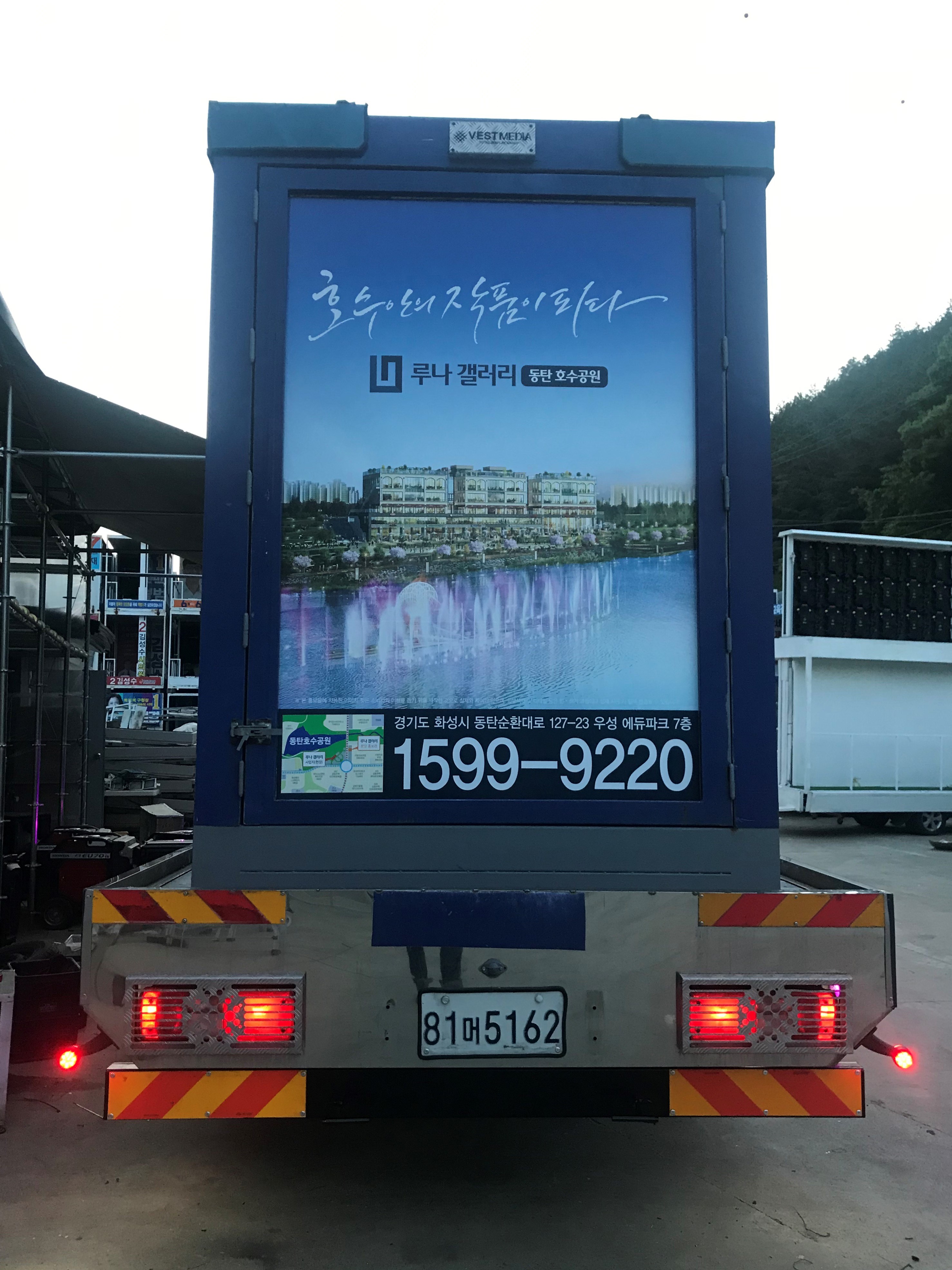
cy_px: 635
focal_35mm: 28
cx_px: 476
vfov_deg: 63.4
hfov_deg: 49.7
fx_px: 1027
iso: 40
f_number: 1.8
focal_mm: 3.99
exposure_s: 1/20
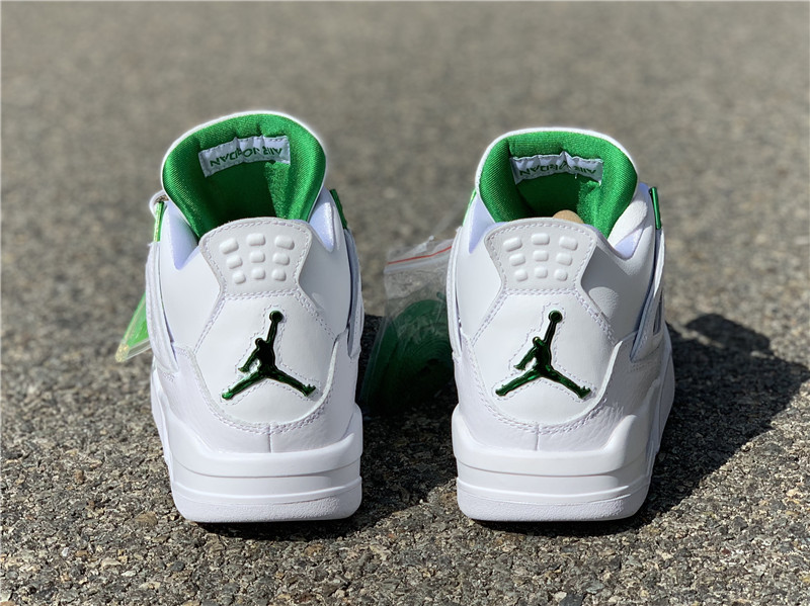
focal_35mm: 52
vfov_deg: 28.0
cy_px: 303
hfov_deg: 36.8
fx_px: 1216
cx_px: 405
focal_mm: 6
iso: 16
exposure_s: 1/1916
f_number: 2.4
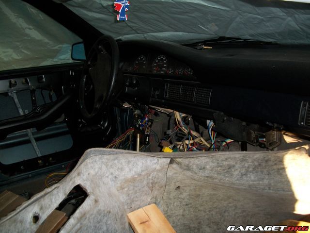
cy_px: 116
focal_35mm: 35
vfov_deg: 40.7
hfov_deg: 52.6
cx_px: 155
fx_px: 313
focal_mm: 6.3
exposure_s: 1/125
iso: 200
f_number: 3.1
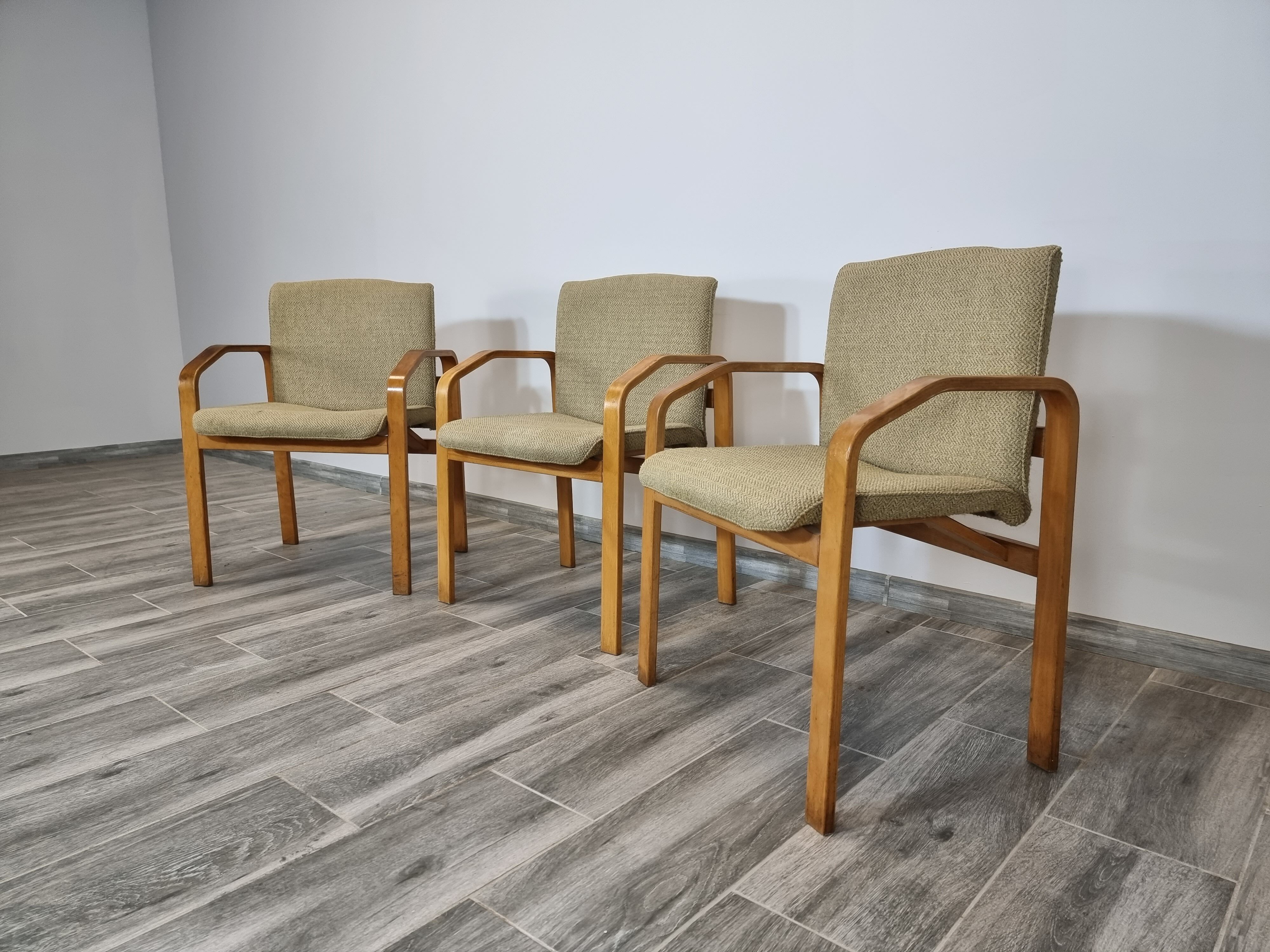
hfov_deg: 71.6
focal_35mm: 24
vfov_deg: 56.8
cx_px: 635
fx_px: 881
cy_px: 476
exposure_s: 1/100
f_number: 1.8
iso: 125
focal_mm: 6.7
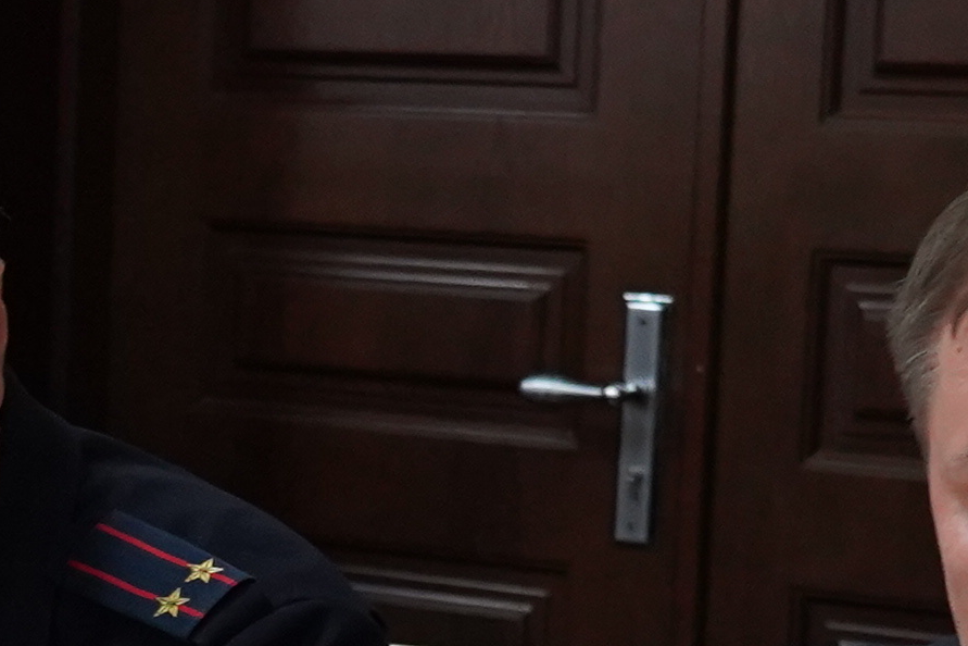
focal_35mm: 159
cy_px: 724
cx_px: -370
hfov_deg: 12.4
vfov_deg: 8.6
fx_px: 4275
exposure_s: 1/80
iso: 2500
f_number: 4
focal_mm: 24
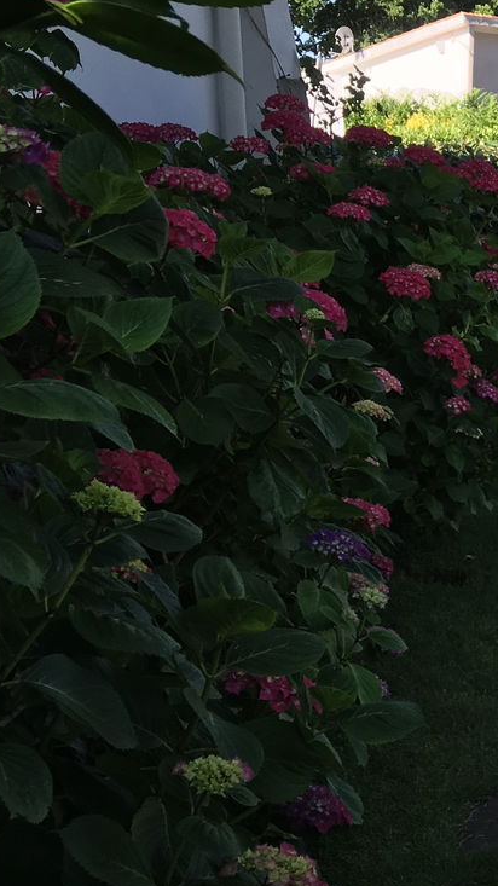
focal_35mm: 69
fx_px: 1621
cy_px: 544
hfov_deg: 14.8
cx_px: 952
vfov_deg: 30.5
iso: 25
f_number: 2.2
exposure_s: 1/578
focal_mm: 4.15
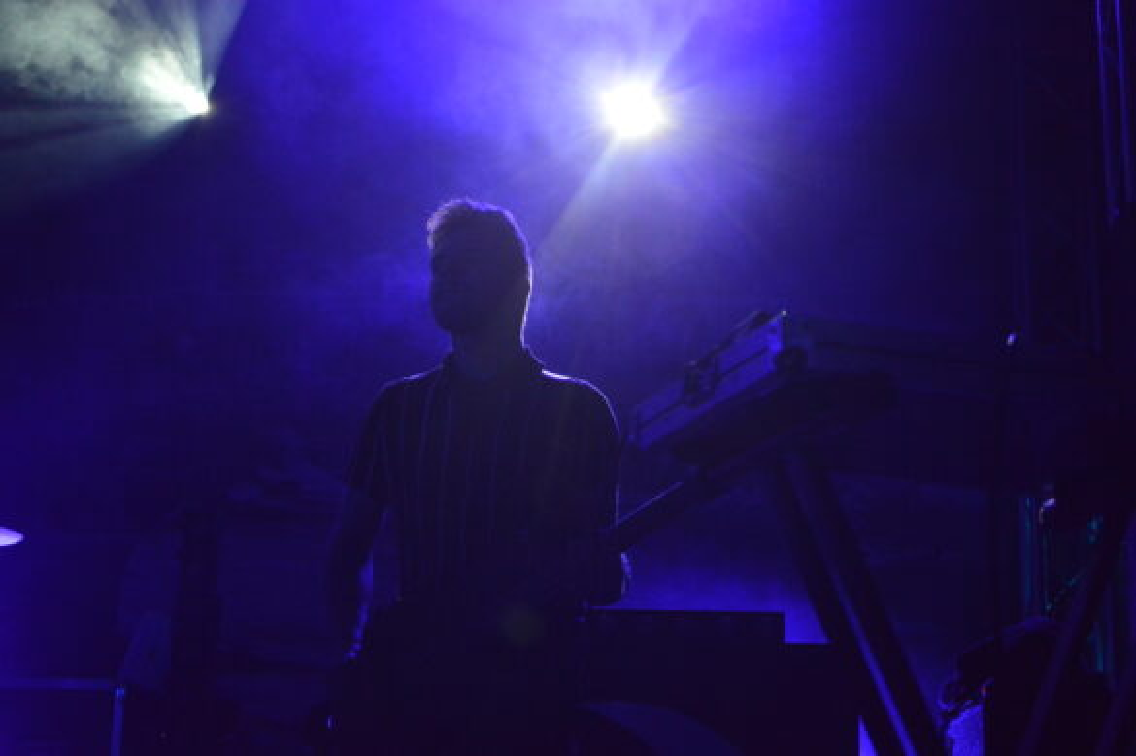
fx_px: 2081
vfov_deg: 20.6
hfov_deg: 30.5
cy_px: 378
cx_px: 568
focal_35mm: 66
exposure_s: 1/500
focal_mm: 44
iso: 1600
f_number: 5.3
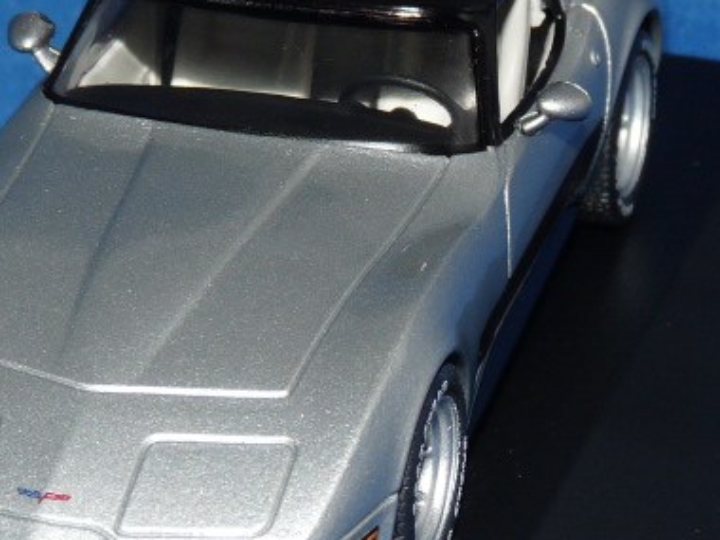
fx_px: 4347
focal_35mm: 209
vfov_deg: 7.1
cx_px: 243
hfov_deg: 9.5
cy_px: 237
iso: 100
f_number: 4
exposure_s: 1/80
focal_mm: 12.8
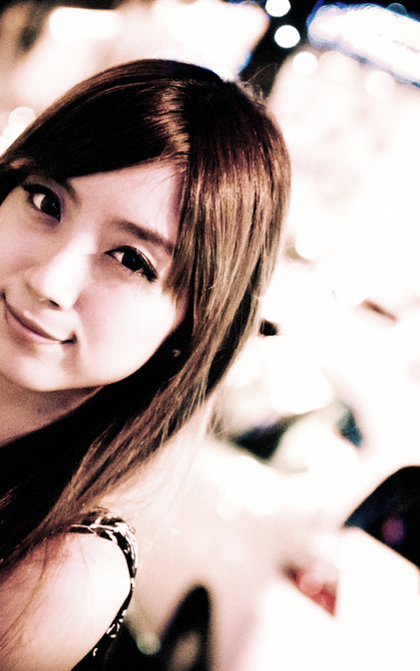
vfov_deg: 16.3
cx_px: 280
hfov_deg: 10.3
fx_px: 2339
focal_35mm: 128
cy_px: 335
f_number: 2.8
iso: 1600
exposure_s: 1/25
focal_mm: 55
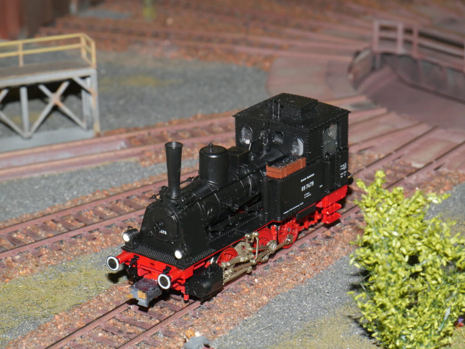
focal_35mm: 120
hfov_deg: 16.4
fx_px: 1613
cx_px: 232
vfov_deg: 12.4
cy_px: 174
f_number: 11
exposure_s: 1/60
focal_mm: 60
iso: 800
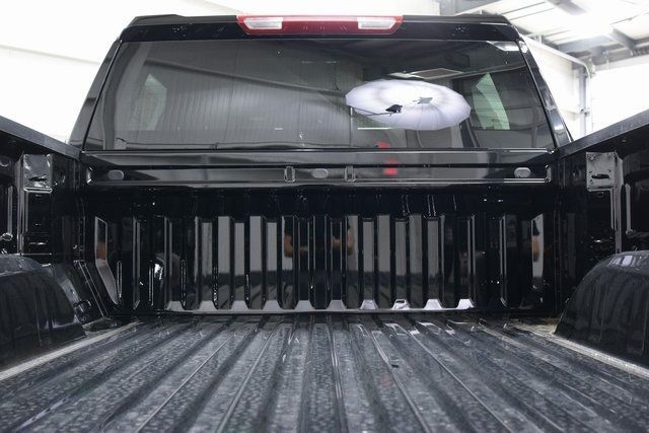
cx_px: 324
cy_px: 216
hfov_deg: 53.1
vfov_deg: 36.9
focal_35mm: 36
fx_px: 649
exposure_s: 1/15
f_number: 5
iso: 1600
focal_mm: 24
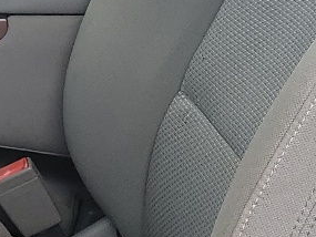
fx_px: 1333
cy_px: 38
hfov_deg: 12.4
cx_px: -252
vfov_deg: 10.1
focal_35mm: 146
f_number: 1.5
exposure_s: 1/370
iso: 50
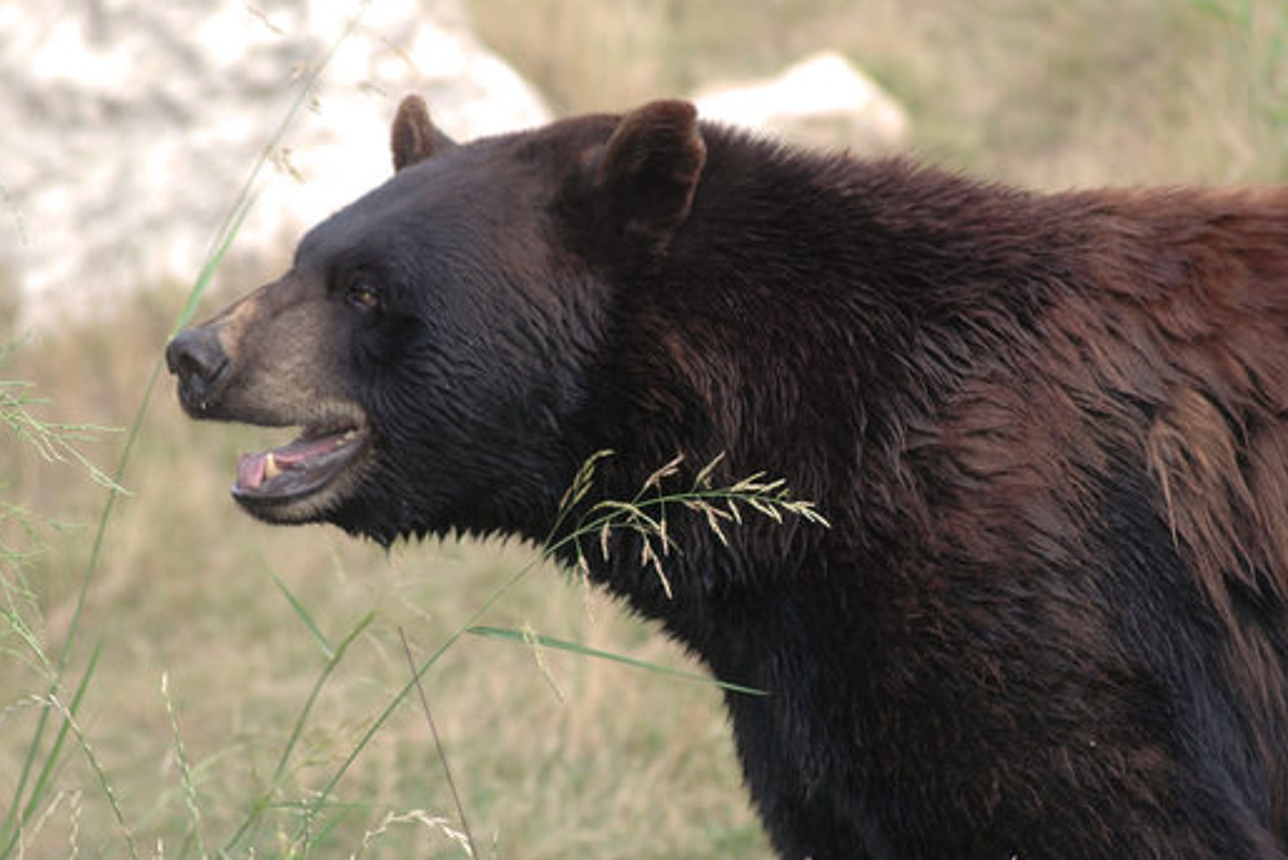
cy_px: 455
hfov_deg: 5.4
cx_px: 733
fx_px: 13777
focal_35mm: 385
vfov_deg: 3.6
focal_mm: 200
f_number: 2.8
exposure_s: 1/500
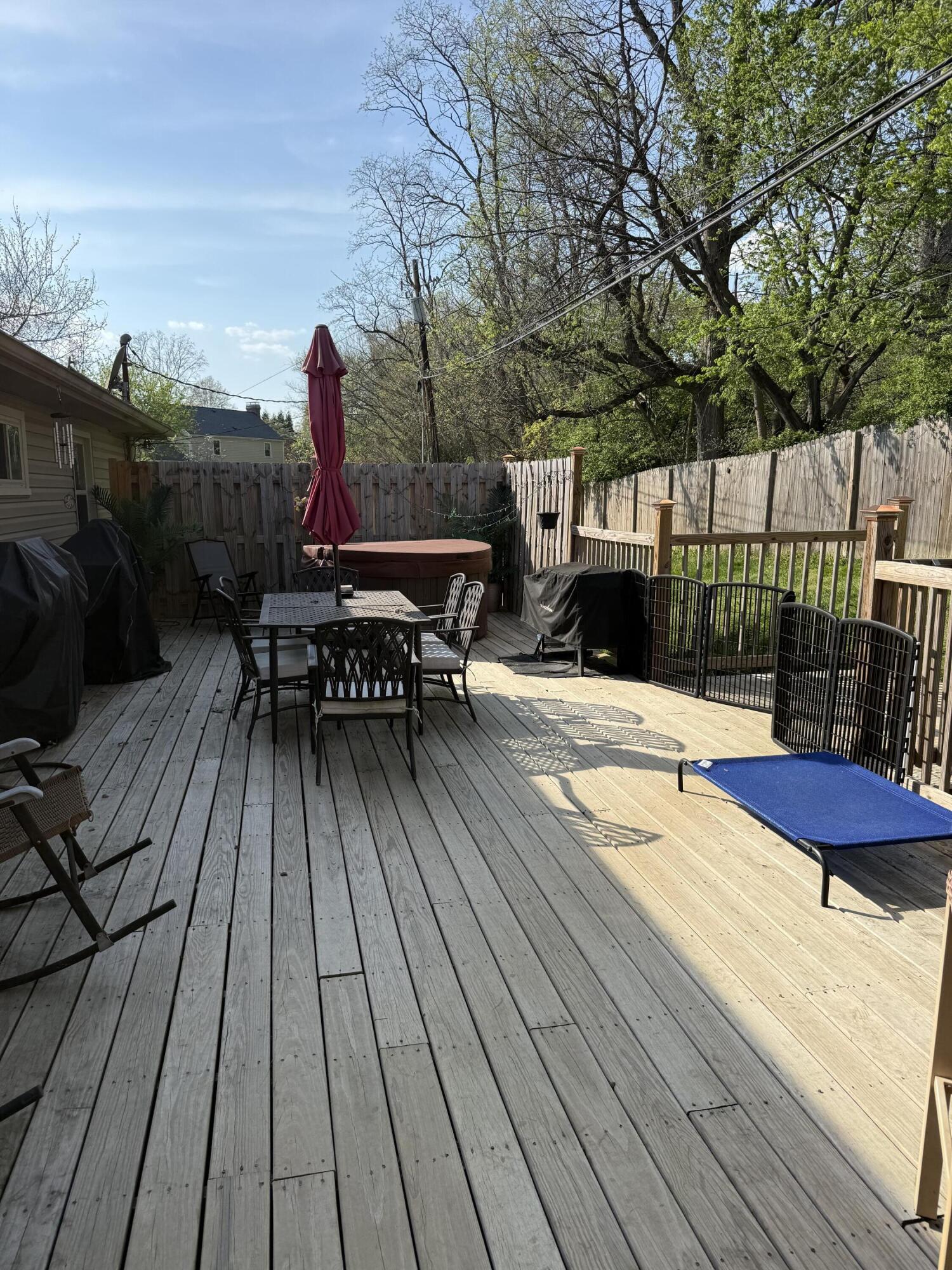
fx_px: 880
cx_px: 476
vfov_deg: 71.6
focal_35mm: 24
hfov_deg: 56.8
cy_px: 635
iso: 80
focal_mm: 6.76
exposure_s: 1/3279
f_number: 1.78
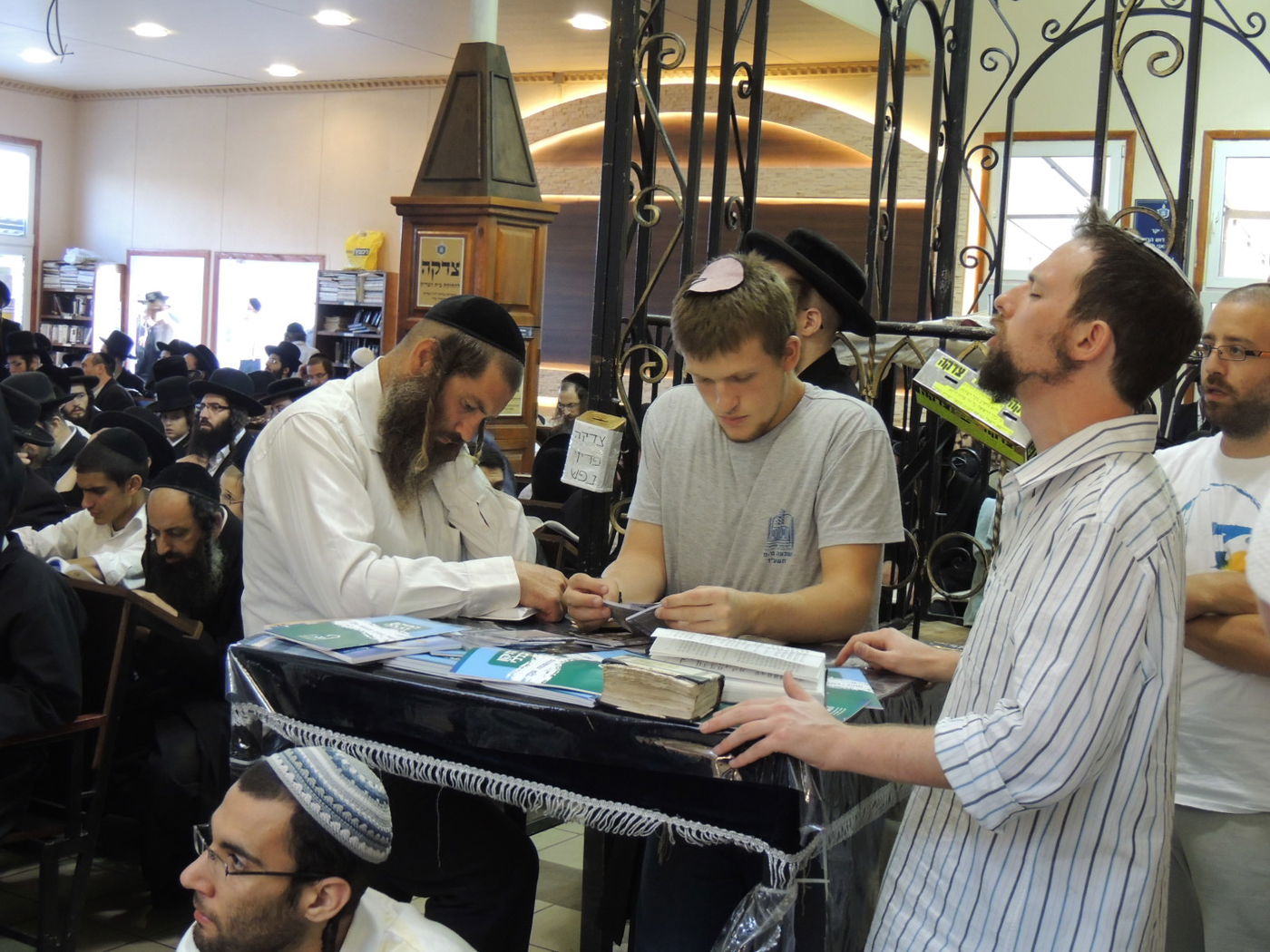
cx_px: 635
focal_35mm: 47
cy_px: 476
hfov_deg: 40.4
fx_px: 1724
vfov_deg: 30.9
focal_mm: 8.3
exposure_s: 1/30
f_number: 3.5
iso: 400
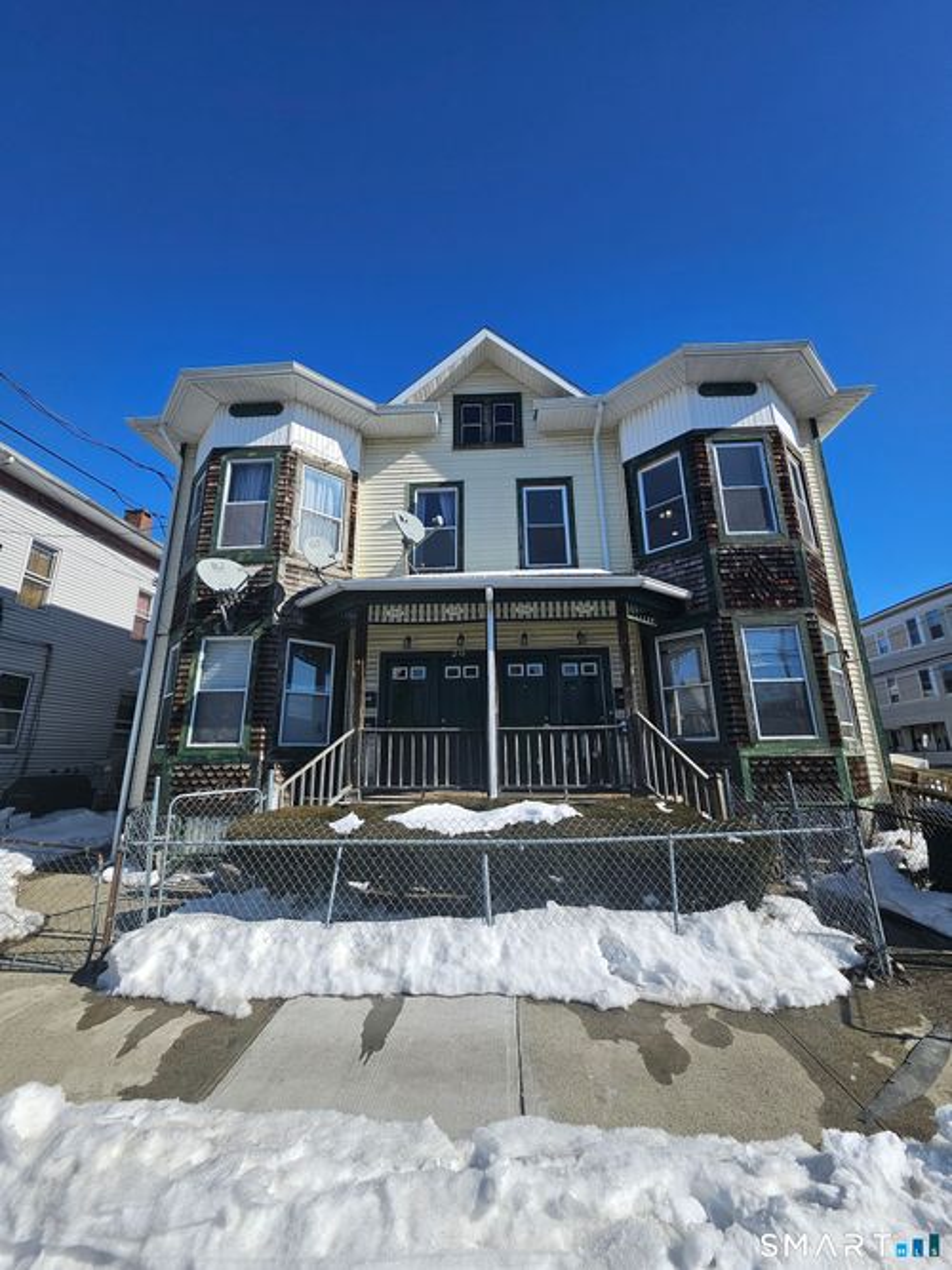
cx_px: 476
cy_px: 635
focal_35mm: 13
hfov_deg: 89.9
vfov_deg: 106.2
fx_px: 477
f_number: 2.2
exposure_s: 1/1513
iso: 32
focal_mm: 1.74
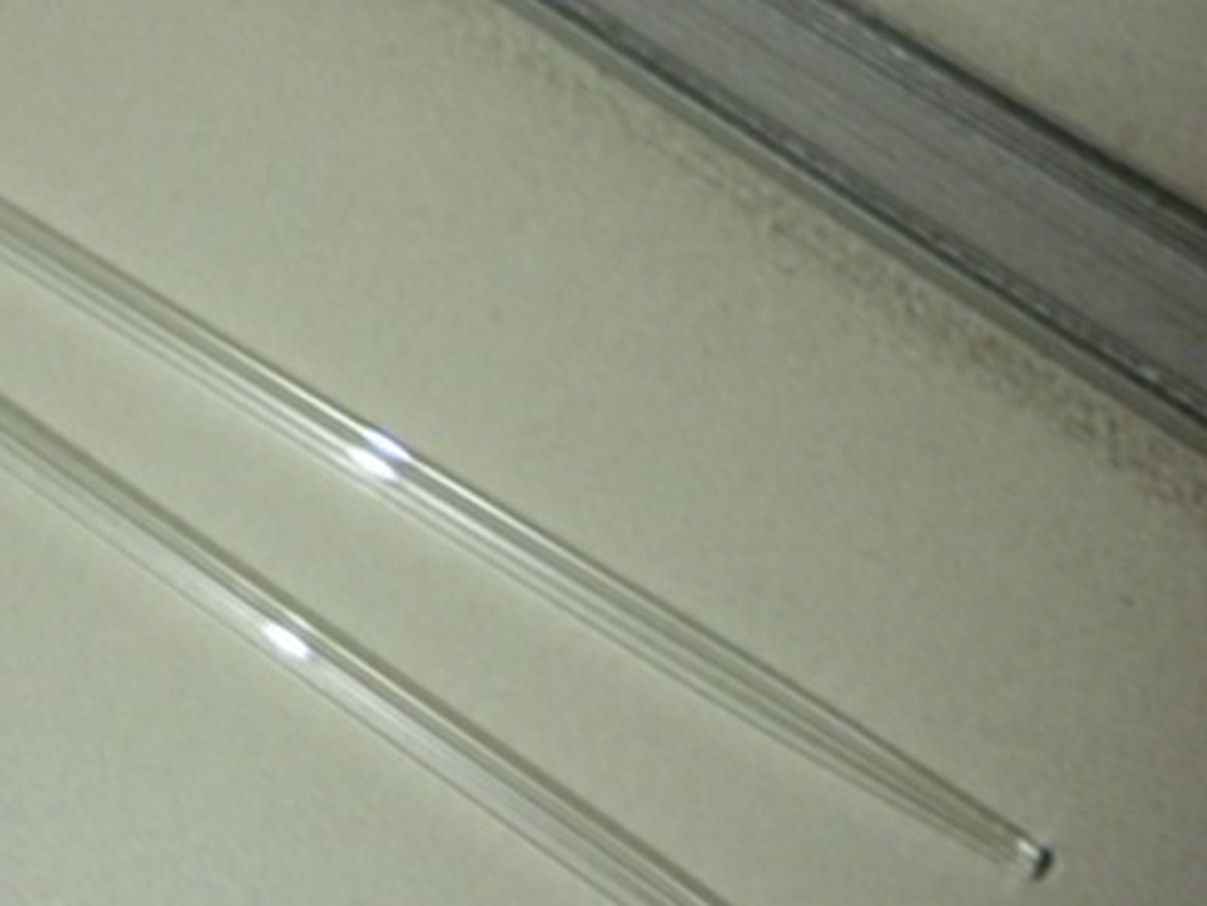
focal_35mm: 54
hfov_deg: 34.7
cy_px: 515
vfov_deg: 27.0
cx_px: 282
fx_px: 1883
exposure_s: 1/9.7
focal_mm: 6.3
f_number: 3.1
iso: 400
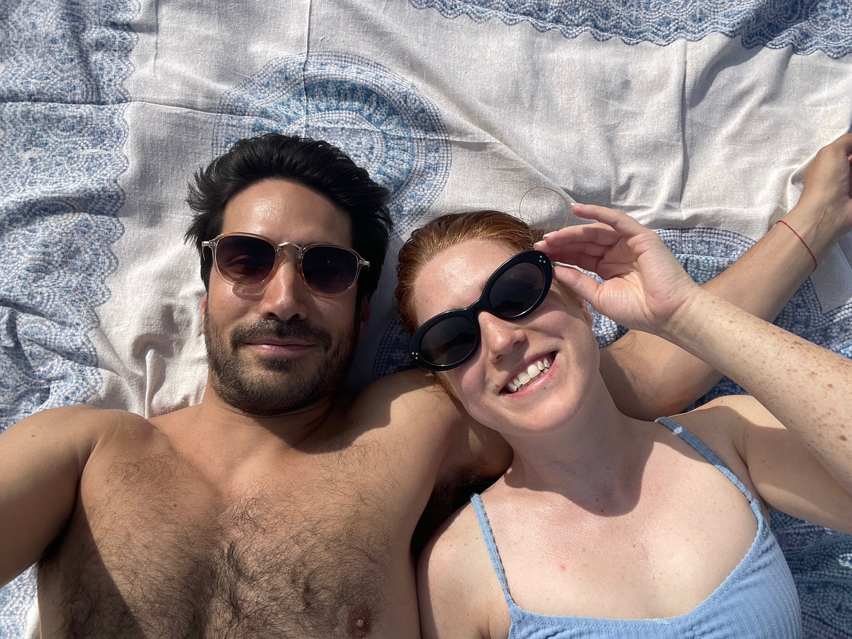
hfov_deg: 73.9
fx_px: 566
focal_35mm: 23
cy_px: 320
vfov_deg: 58.9
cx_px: 426
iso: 25
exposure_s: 1/1101
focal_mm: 2.71
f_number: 2.2
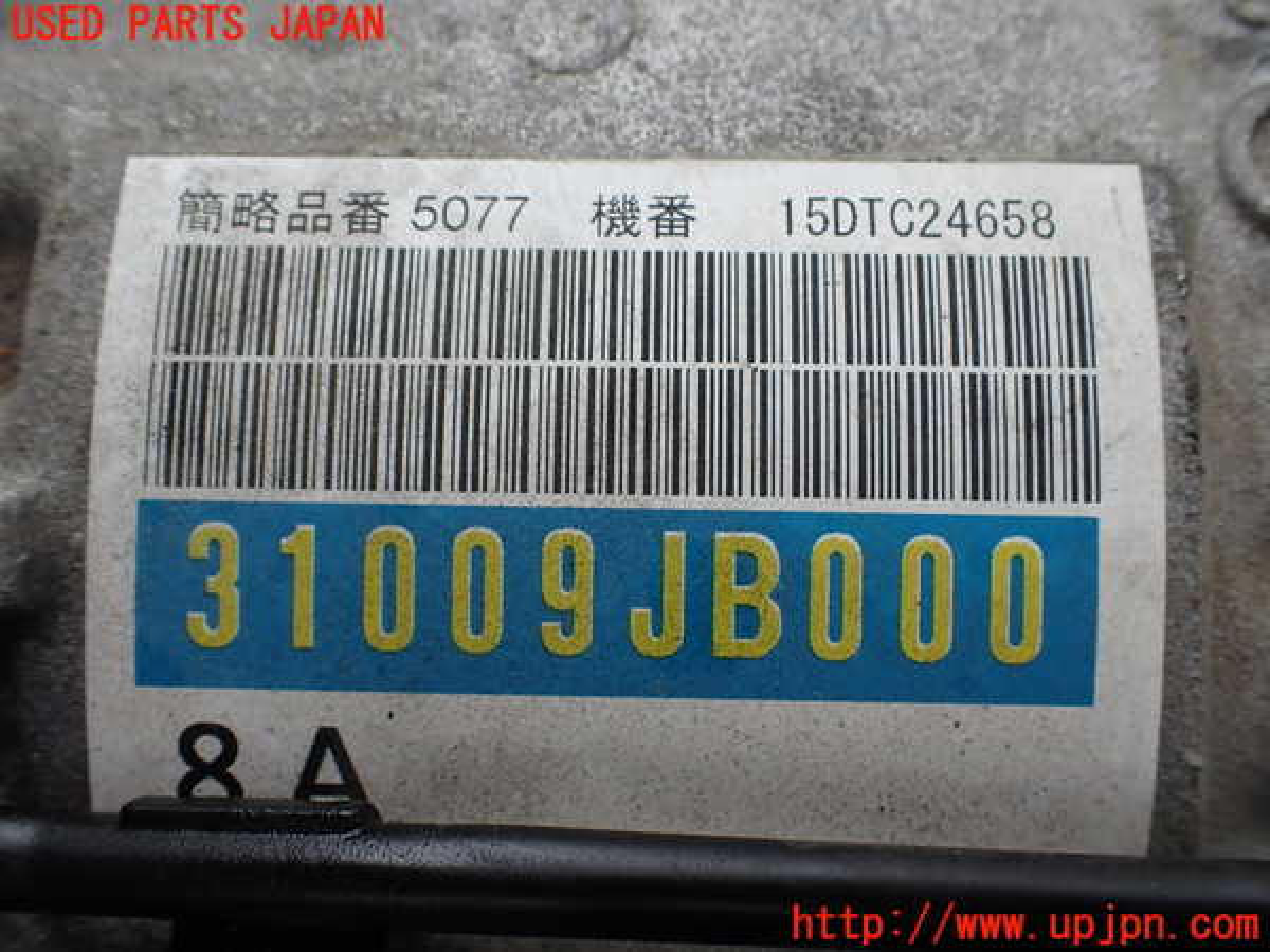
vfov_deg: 46.8
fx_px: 1101
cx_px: 635
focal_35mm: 30
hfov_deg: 60.0
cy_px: 476
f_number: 3.2
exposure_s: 1/500
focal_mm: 5.4
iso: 100
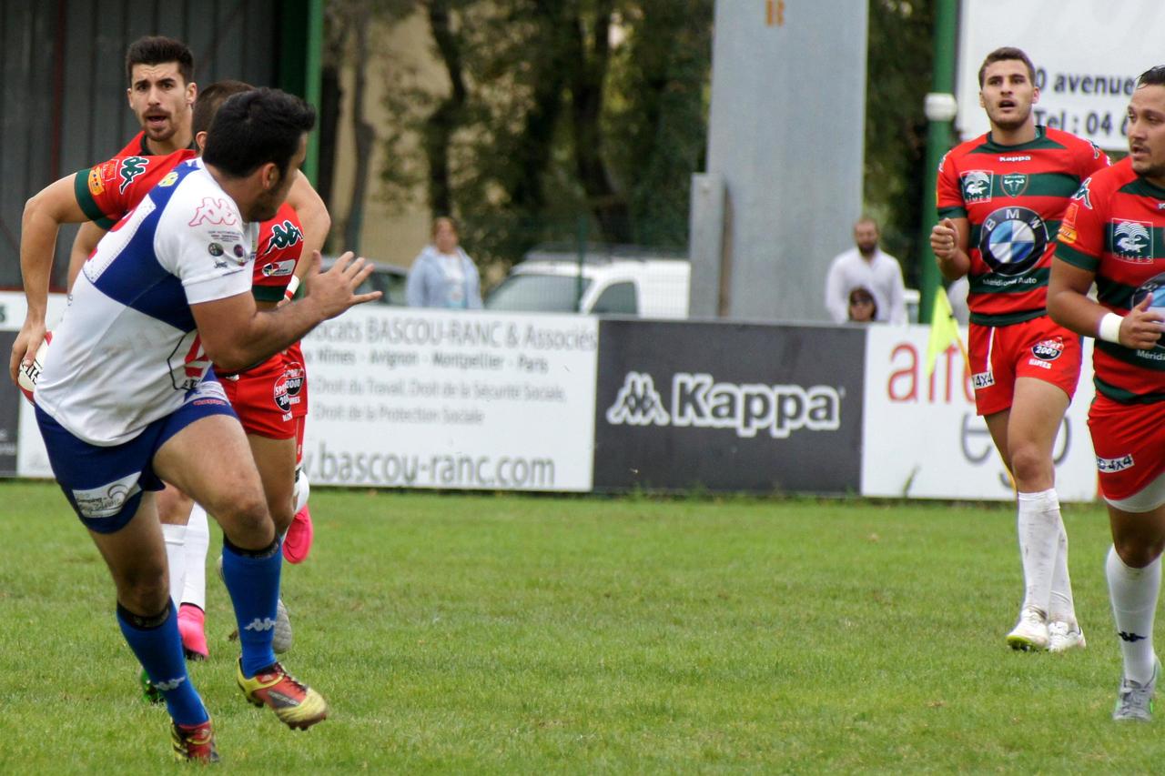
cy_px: 388
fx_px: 10192
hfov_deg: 6.5
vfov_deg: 4.4
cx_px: 582
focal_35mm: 315
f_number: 6.3
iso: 800
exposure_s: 1/640
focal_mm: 210
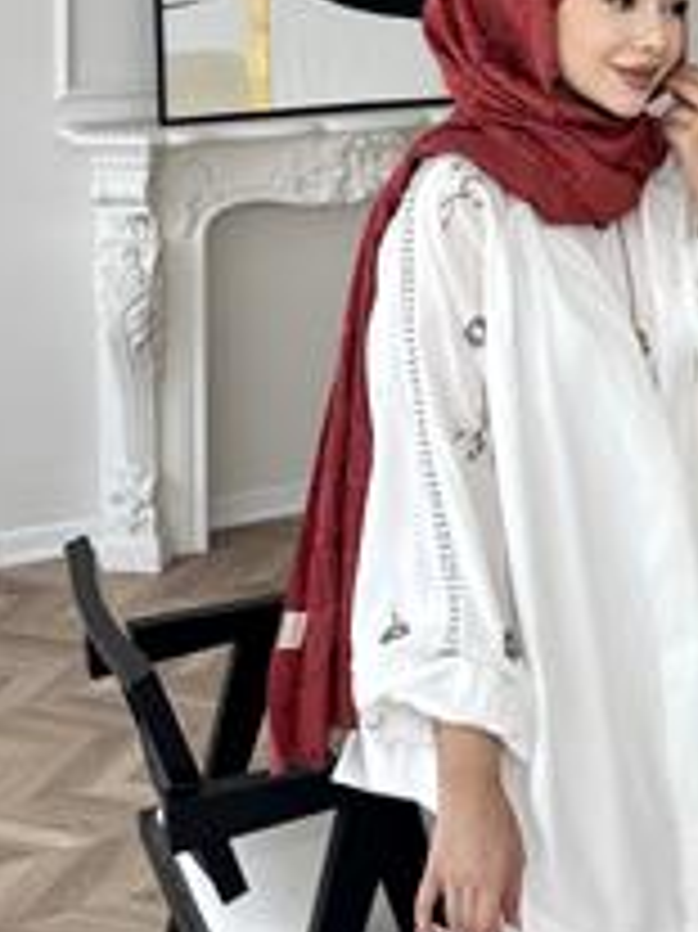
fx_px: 1292
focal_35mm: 48
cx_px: 536
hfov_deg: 29.7
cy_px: 304
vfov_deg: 39.2
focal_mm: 6.76
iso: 64
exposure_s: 1/121
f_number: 1.78
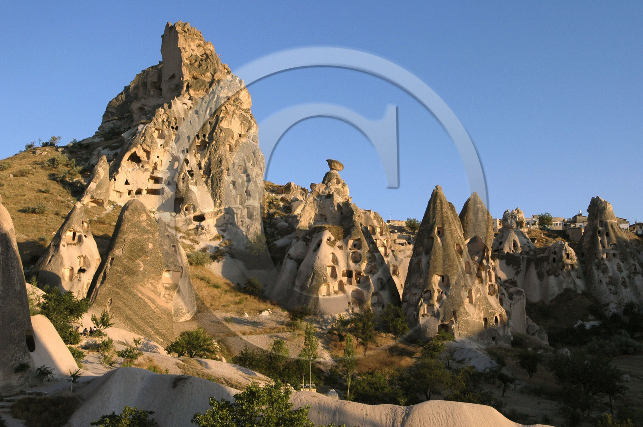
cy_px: 214
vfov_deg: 35.4
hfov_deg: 51.3
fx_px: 669
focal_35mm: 38
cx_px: 322
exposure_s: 1/320
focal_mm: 25
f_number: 9
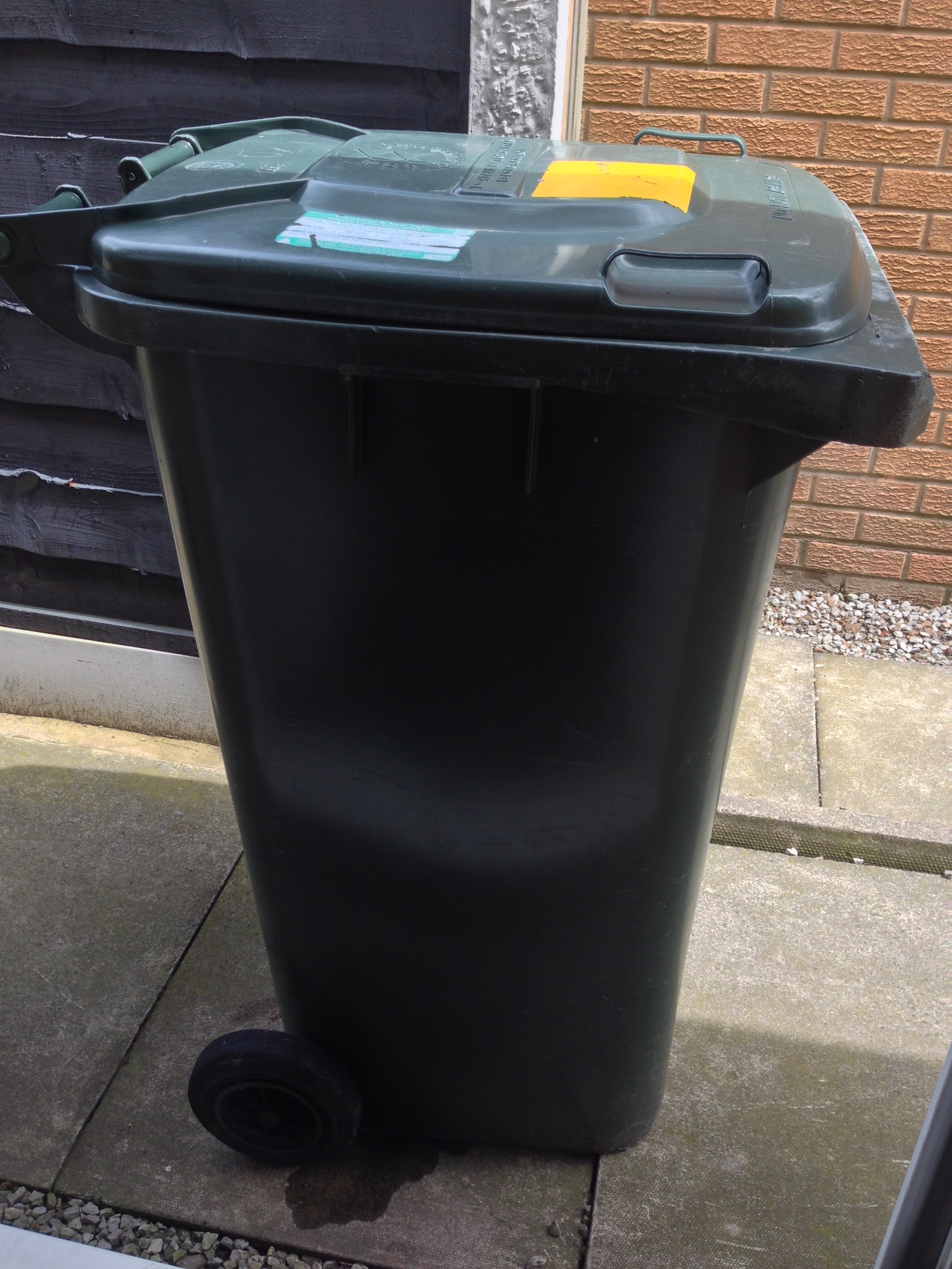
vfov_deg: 55.4
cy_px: 634
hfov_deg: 42.9
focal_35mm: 33
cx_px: 476
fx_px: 1210
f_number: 2.4
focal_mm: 4.12
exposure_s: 1/210
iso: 50
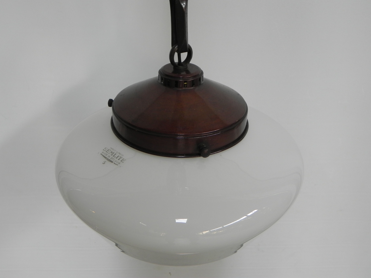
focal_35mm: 33
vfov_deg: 42.9
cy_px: 139
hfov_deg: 55.4
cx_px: 186
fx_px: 354
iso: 160
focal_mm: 5.9
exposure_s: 1/36.8
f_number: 2.8
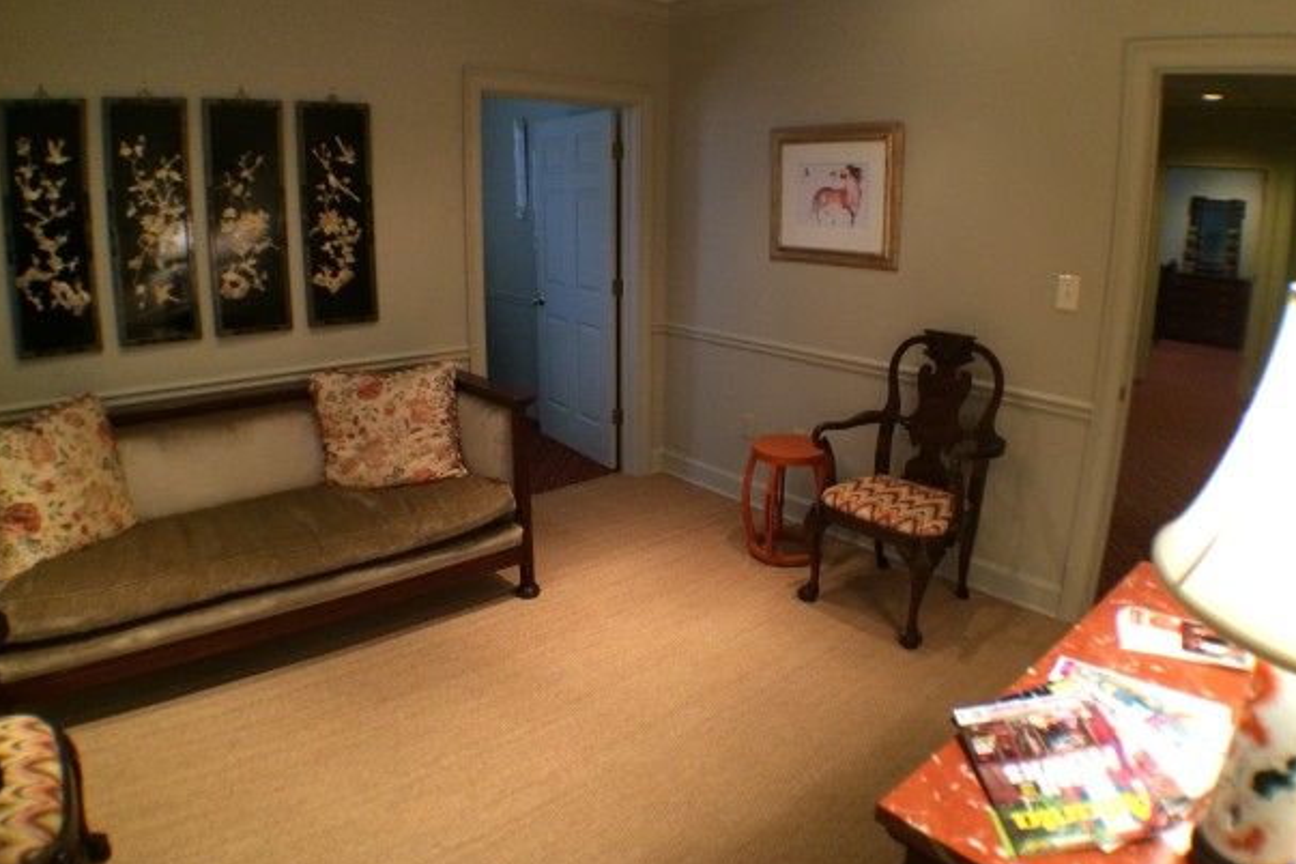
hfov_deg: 60.3
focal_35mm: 31
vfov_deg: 42.3
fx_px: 1116
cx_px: 647
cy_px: 392
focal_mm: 4.15
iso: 200
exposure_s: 1/30
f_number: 2.2
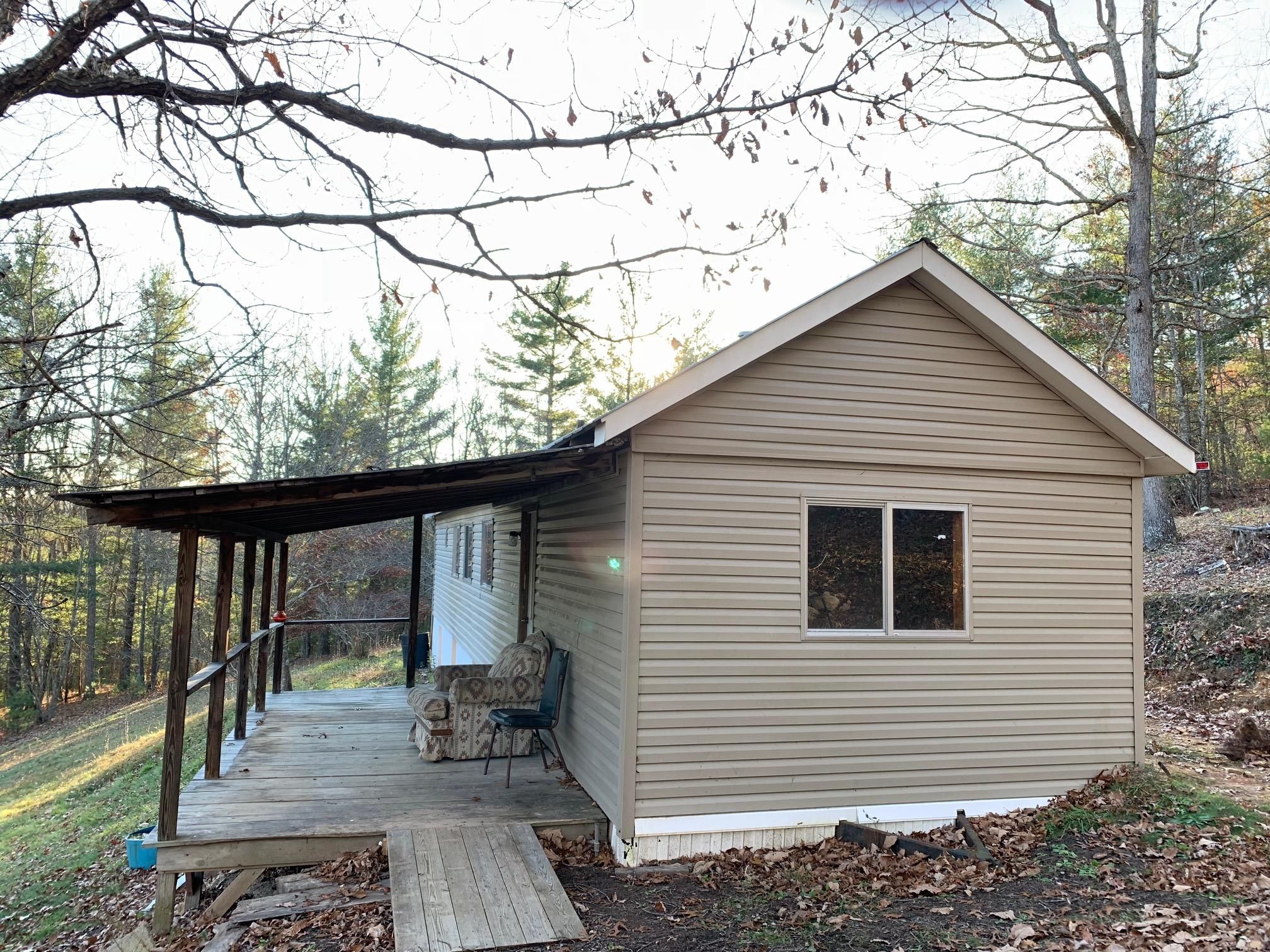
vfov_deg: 53.1
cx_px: 635
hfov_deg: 67.3
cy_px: 476
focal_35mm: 26
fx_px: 954
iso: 50
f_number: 1.8
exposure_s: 1/121
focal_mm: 4.25
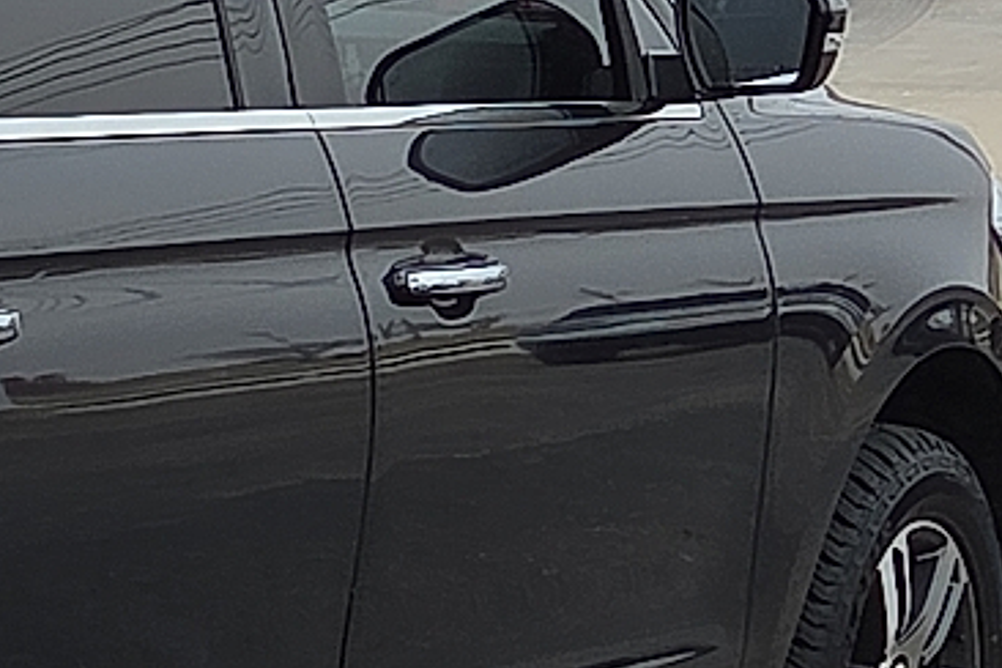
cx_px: -928
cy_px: 402
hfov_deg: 11.2
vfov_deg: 8.2
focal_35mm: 168
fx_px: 4676
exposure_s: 1/1000
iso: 76
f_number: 1.8
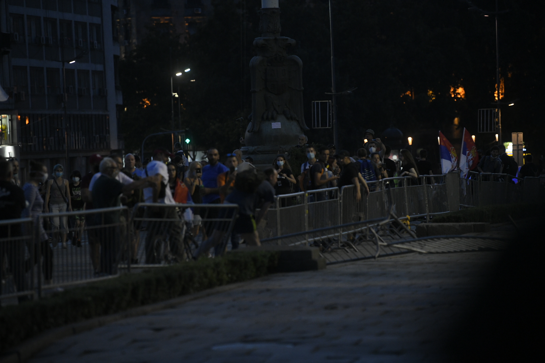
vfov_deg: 6.9
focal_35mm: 200
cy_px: 182
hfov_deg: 10.3
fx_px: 3028
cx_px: 272
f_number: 3.5
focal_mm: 200
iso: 4000
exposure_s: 1/320
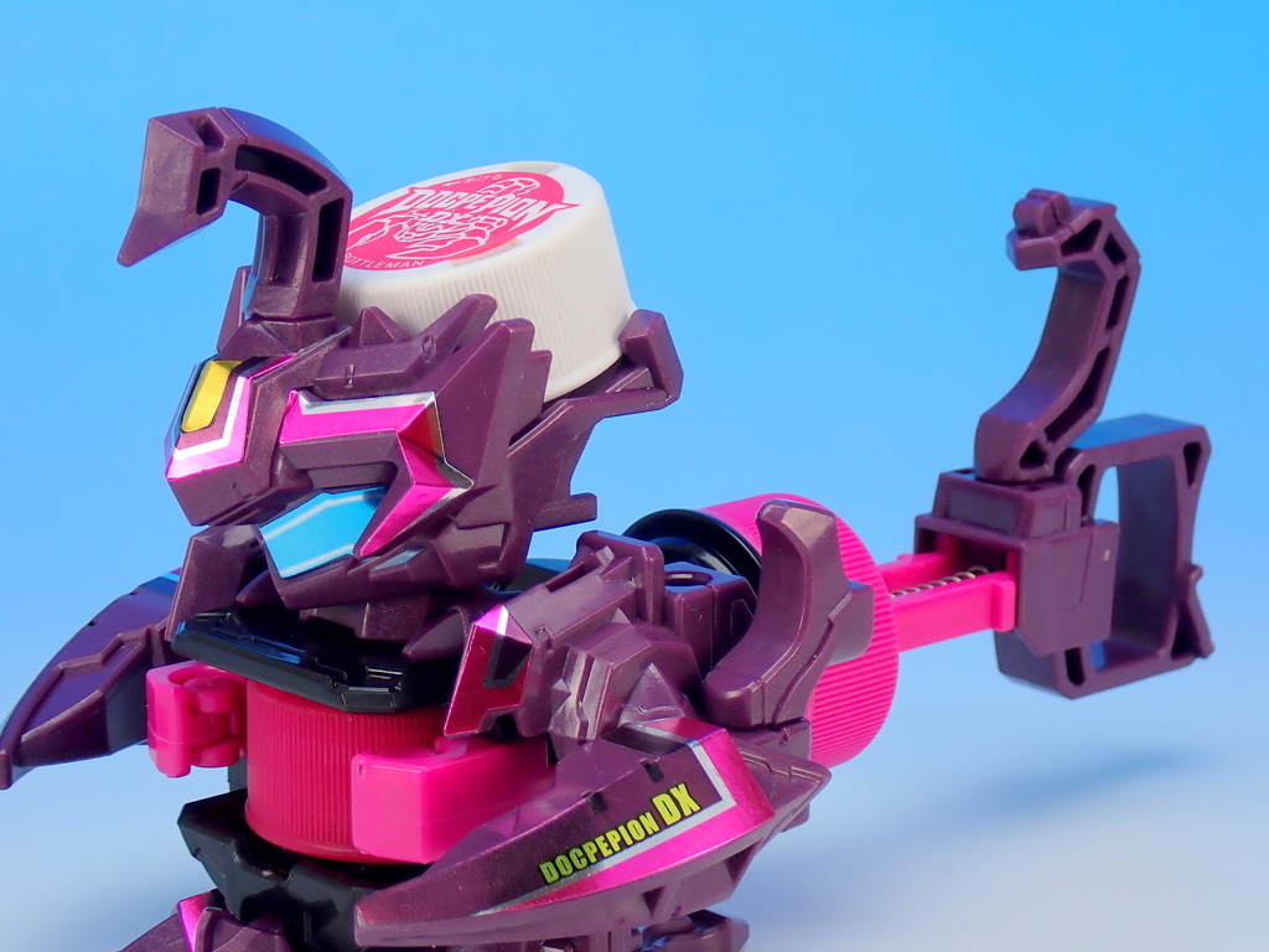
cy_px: 476
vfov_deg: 16.8
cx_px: 634
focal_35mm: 88
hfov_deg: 22.3
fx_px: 3226
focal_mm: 15.66
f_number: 6.3
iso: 100
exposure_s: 1/5
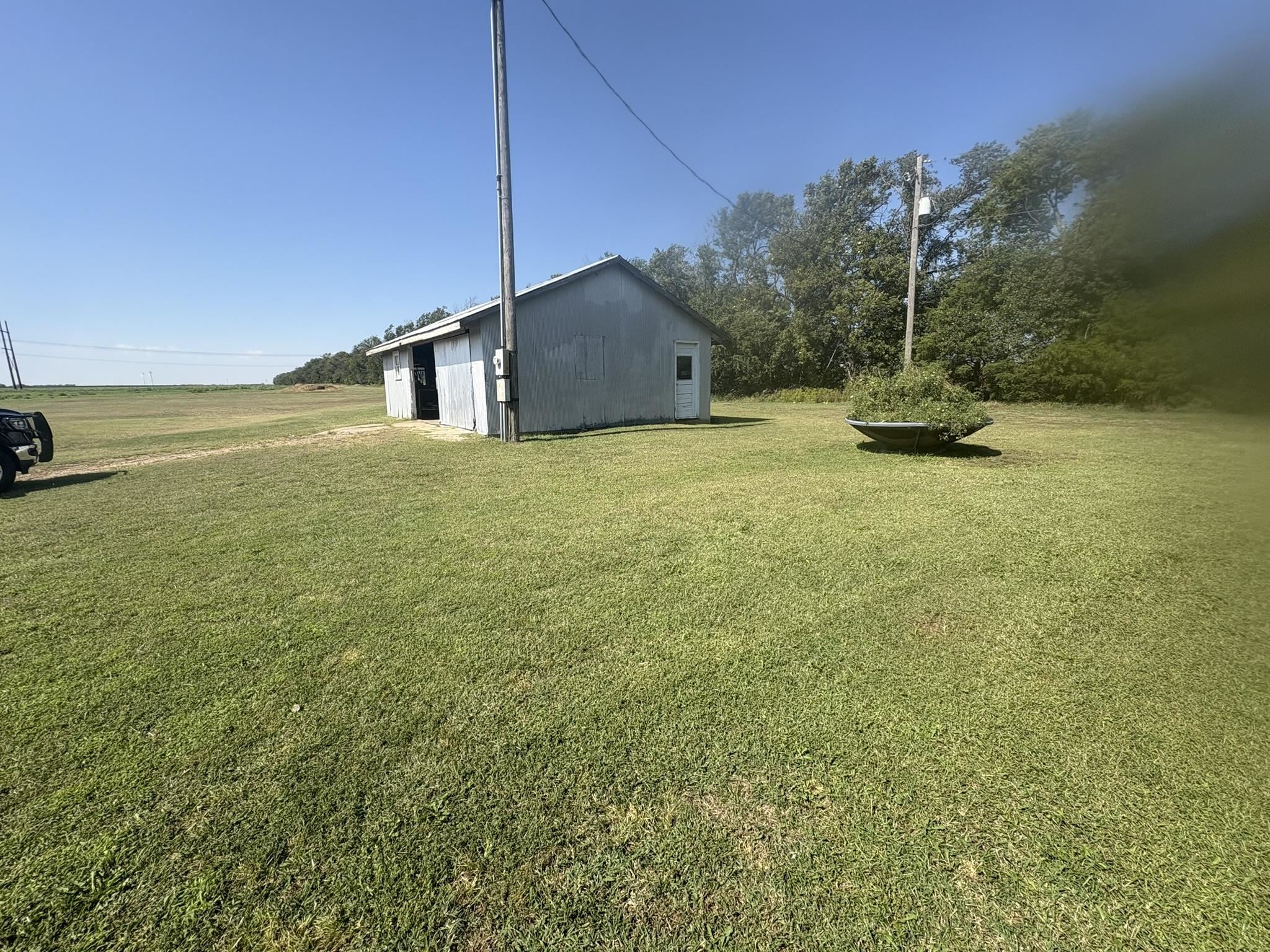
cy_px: 476
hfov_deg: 102.1
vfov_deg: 85.7
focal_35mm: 14
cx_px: 635
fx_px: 514
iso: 40
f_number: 2.2
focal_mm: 2.22
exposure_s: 1/1567
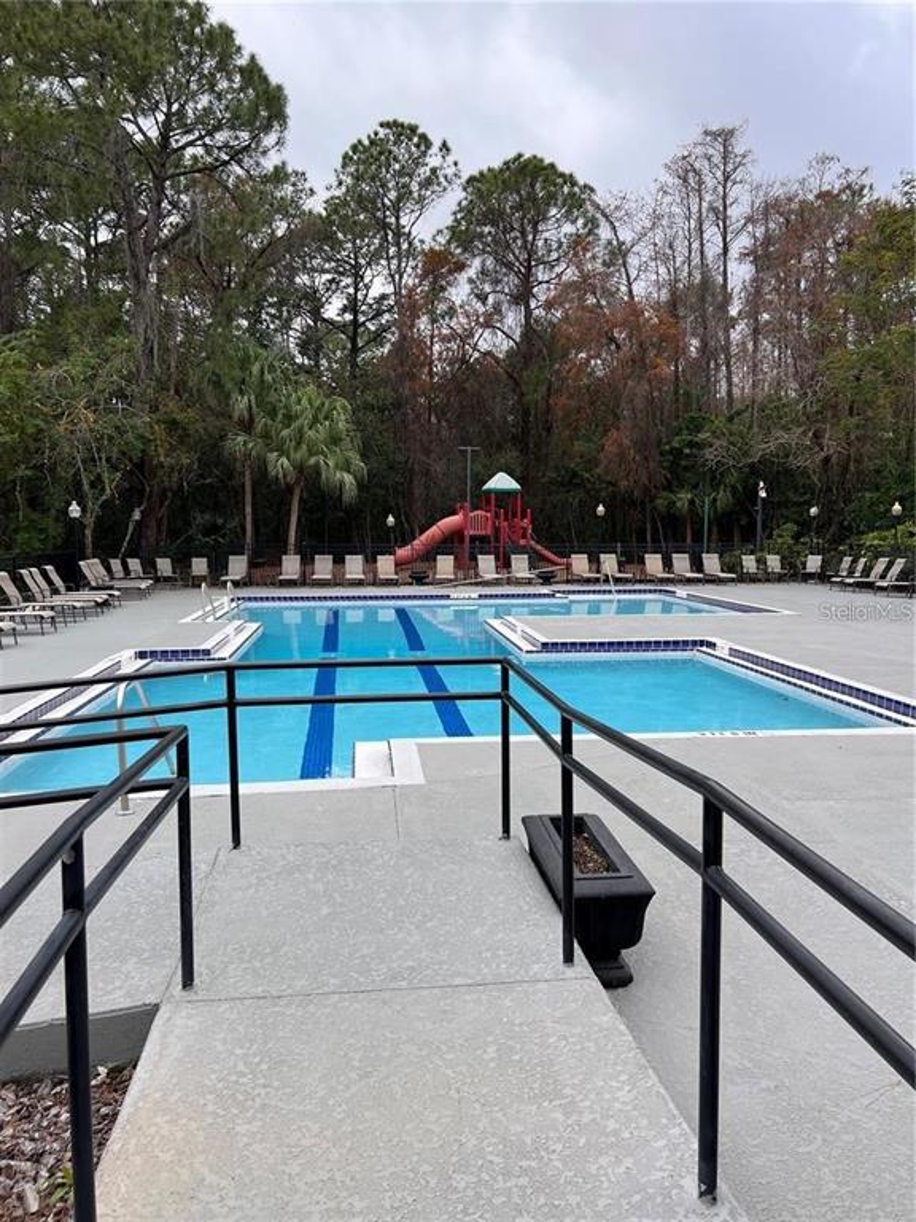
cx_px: 458
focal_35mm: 26
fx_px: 917
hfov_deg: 53.1
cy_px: 611
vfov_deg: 67.3
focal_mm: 5.7
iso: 50
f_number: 1.5
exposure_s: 1/2008
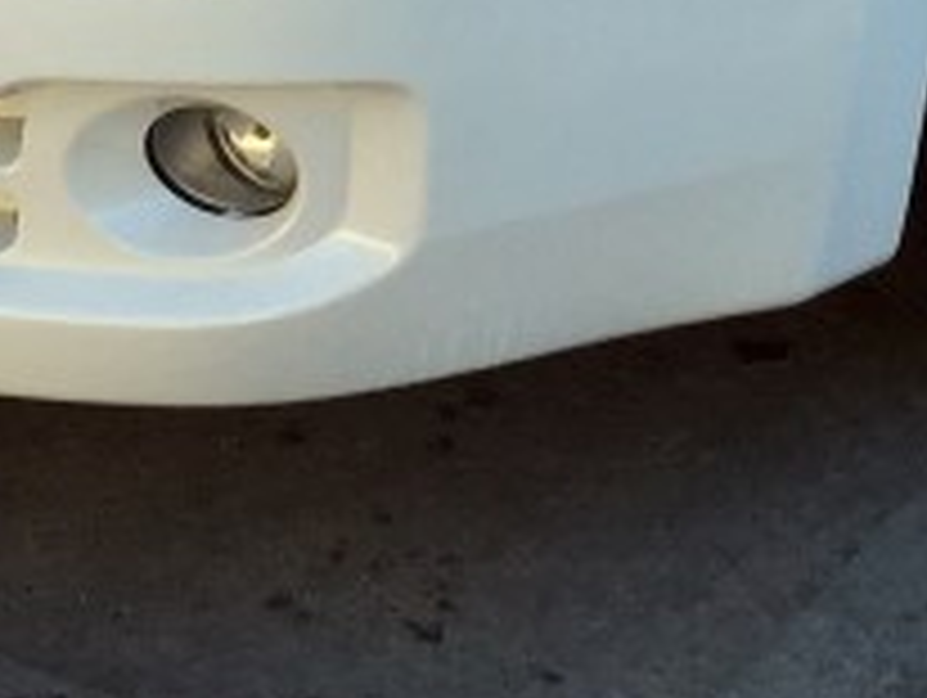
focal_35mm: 144
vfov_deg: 9.5
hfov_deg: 13.7
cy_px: -824
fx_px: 3861
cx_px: 572
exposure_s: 1/430
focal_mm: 4.15
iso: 32
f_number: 2.2
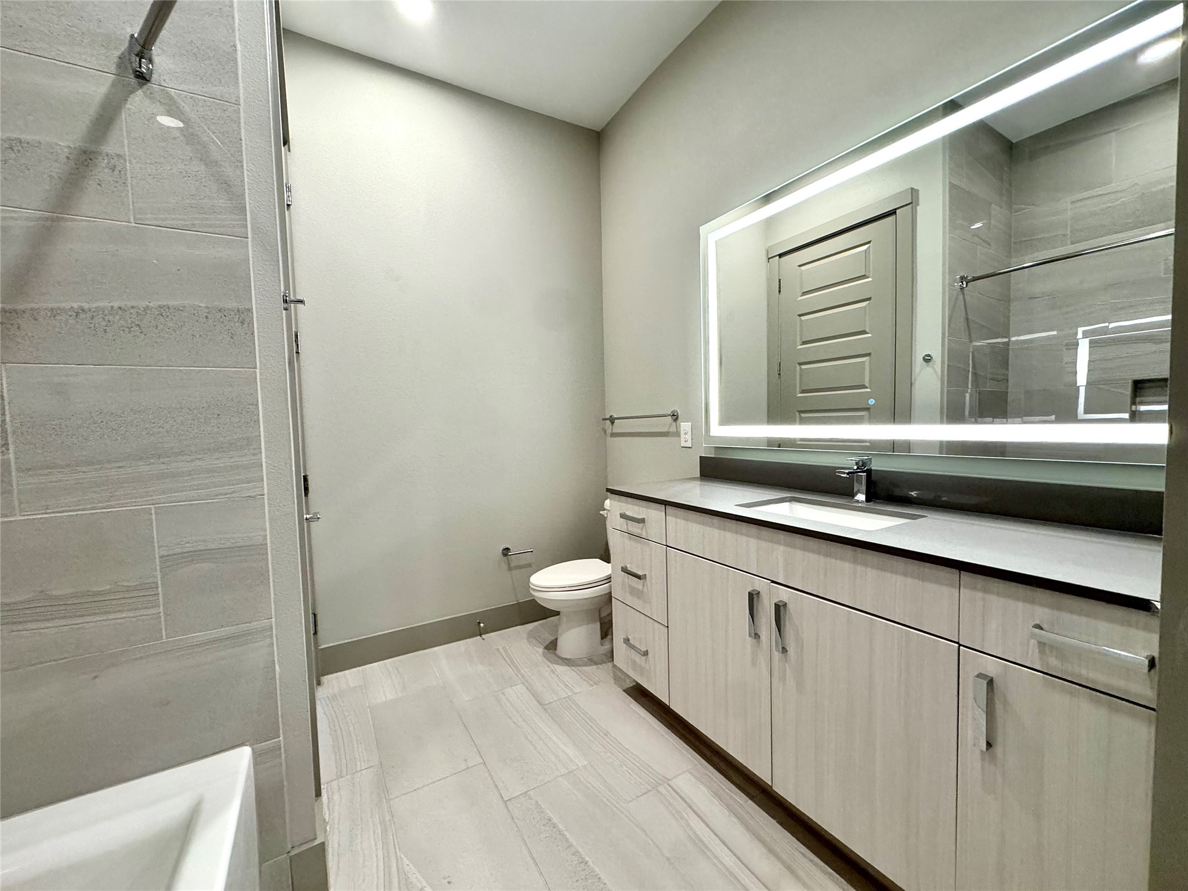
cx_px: 594
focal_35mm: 14
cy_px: 446
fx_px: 480
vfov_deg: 85.7
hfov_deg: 102.1
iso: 320
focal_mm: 2.22
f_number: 2.2
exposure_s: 1/74
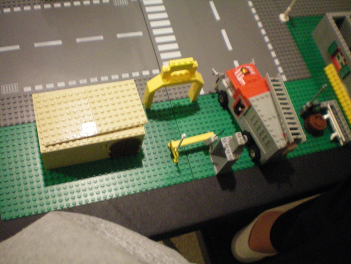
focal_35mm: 38
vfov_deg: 37.7
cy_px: 132
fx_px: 385
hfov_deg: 49.0
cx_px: 176
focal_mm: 6.3
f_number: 3.1
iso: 400
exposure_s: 1/15
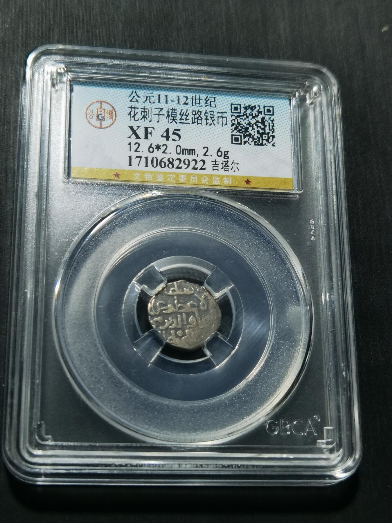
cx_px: 196
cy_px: 262
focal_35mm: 55
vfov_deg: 34.9
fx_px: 830
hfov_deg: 26.6
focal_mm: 6.67
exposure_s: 1/100
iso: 100
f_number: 1.9
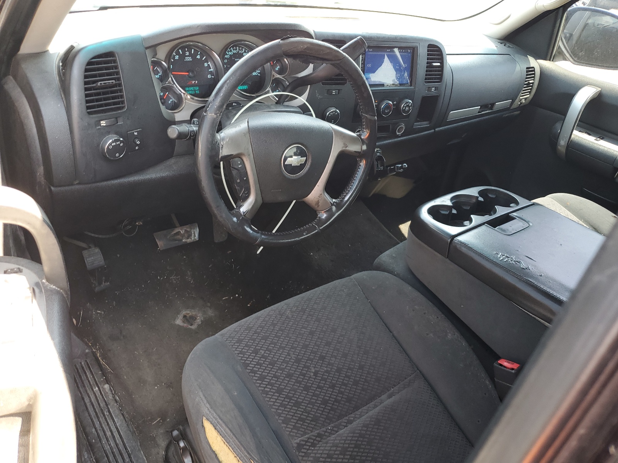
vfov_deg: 53.1
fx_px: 464
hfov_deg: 67.3
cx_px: 309
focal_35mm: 26
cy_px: 232
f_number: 1.5
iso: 50
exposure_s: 1/60.2
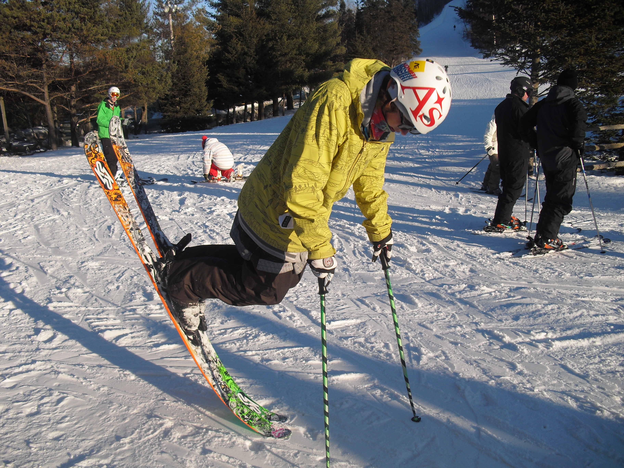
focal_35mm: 36
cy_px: 234
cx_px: 312
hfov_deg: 51.4
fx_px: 649
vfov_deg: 39.7
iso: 64
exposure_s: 1/160
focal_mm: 6.3
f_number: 7.8
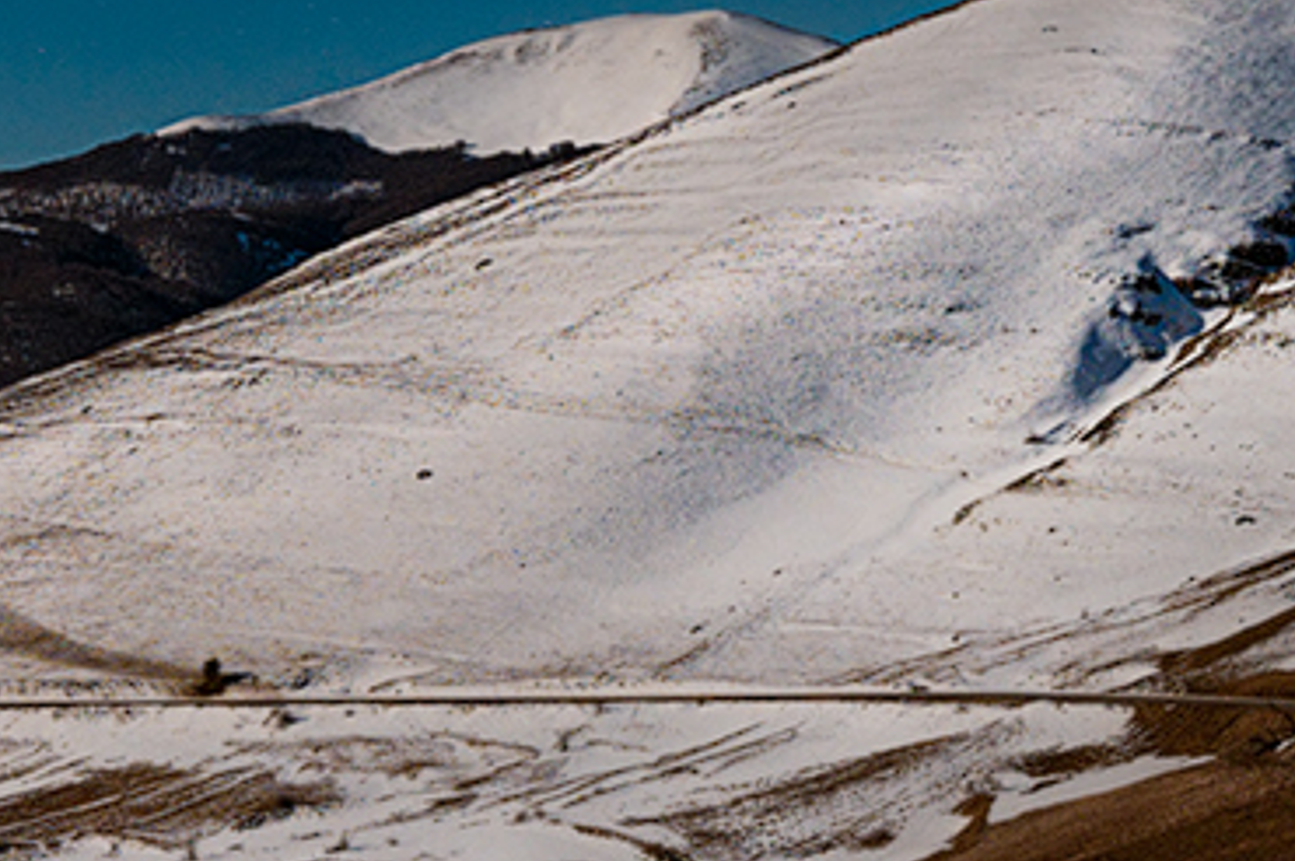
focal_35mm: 92
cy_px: -100
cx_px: 94
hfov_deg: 21.6
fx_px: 3306
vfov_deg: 14.5
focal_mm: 17
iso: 400
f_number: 4
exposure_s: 30
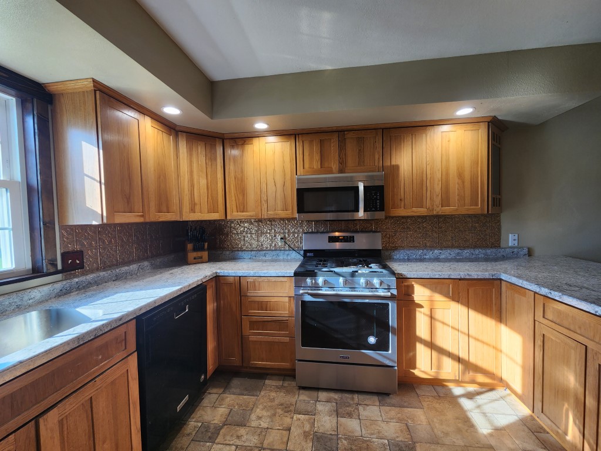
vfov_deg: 89.9
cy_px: 226
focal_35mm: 13
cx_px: 300
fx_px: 226
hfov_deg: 106.2
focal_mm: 2.2
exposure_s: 1/60
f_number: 2.2
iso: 64
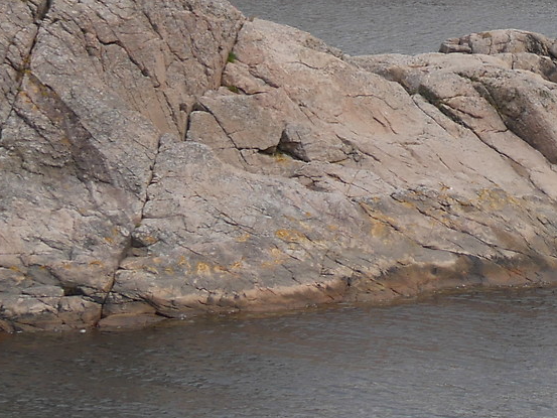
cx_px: 858
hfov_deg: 8.0
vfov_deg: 6.0
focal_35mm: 243
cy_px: -352
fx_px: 3911
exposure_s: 1/800
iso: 200
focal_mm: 28
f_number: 5.2
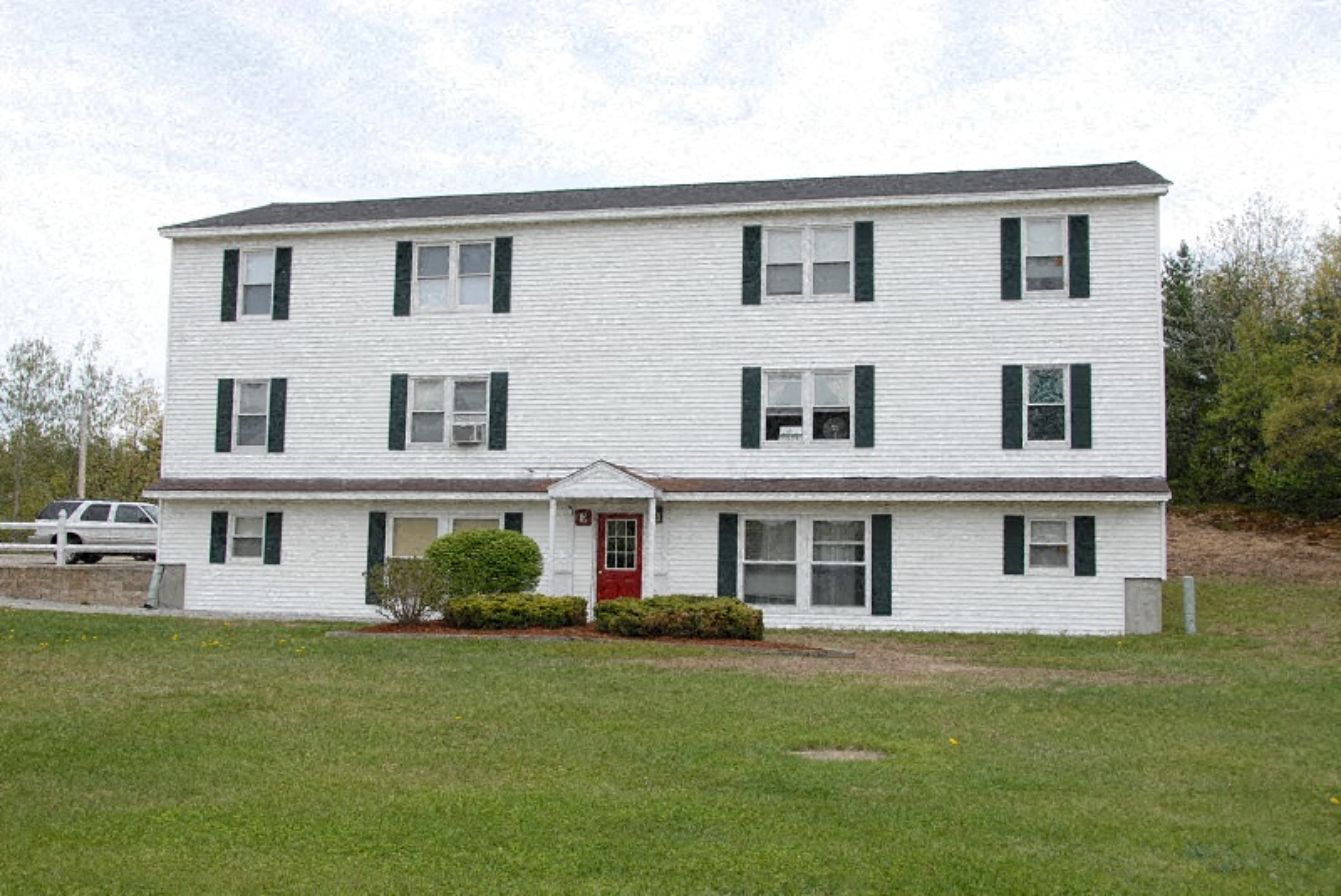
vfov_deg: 36.9
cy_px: 448
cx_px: 670
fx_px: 1342
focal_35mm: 36
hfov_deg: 53.1
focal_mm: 24
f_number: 6.3
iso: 200
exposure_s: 1/320
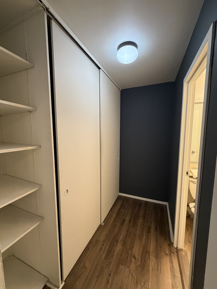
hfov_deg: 85.7
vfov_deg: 102.1
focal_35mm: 14
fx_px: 117
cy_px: 144
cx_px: 108
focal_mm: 2.22
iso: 500
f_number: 2.2
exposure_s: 1/60
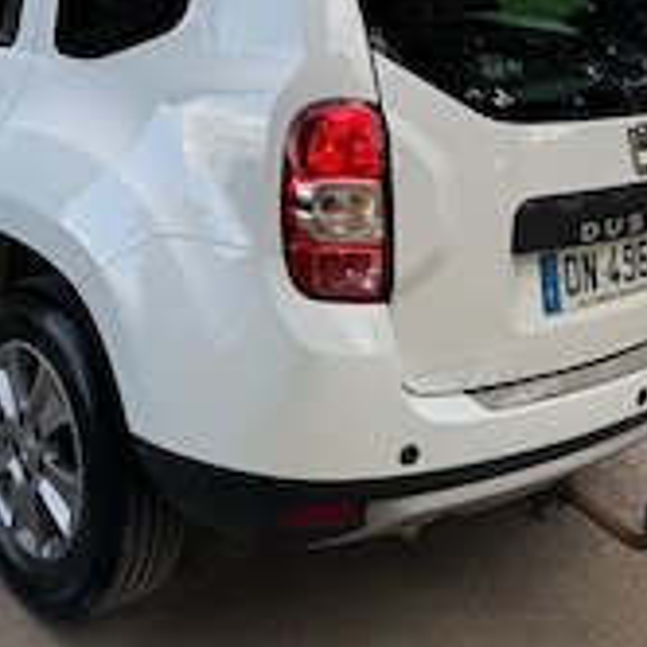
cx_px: 207
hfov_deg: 33.1
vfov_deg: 31.7
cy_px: 58
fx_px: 1078
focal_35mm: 51
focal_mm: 6.76
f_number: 1.78
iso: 80
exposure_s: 1/660
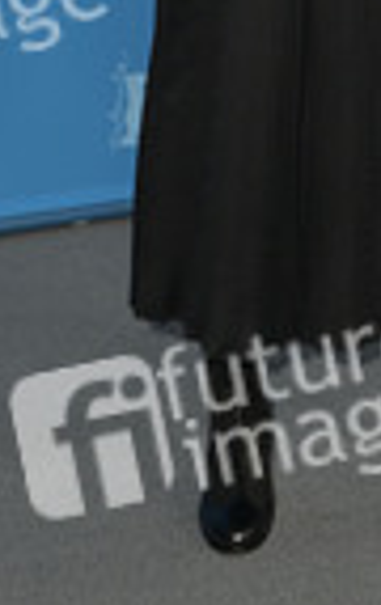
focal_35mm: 142
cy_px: -216
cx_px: 351
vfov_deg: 14.0
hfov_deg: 9.2
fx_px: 2347
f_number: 4
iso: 1250
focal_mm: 50
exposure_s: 1/1000
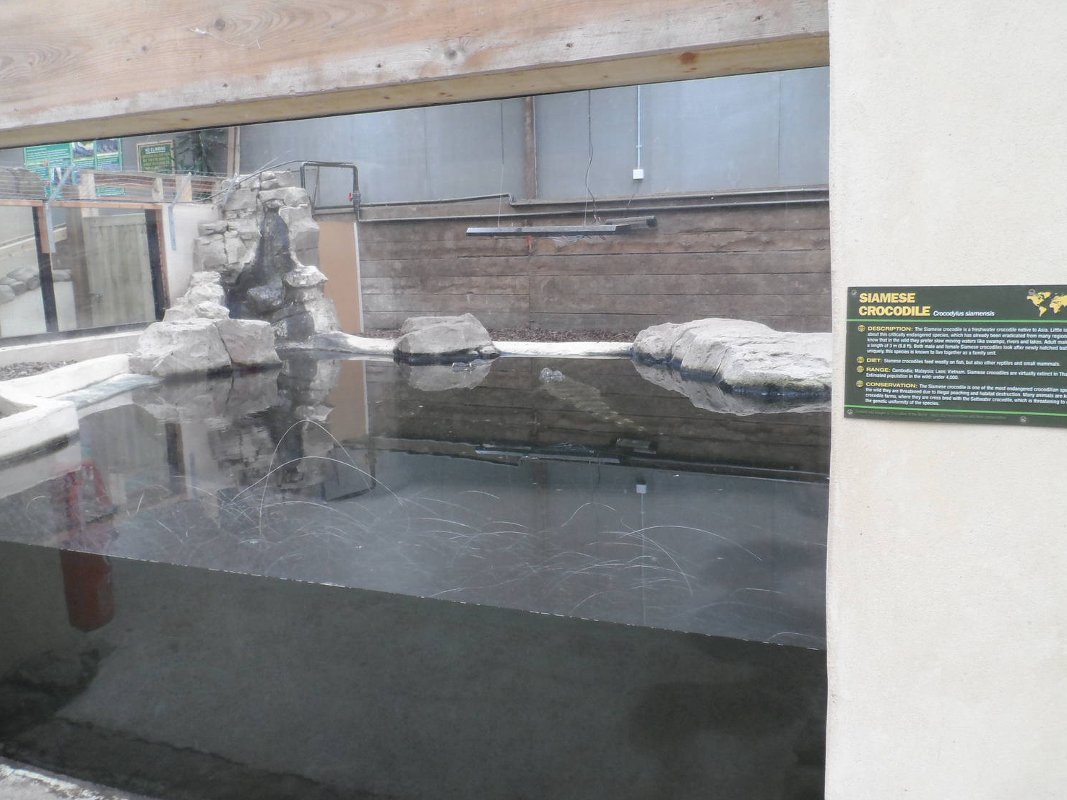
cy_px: 396
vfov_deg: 53.1
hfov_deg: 67.3
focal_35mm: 26
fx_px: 801
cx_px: 541
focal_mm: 4
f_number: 3.2
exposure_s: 1/30
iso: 200
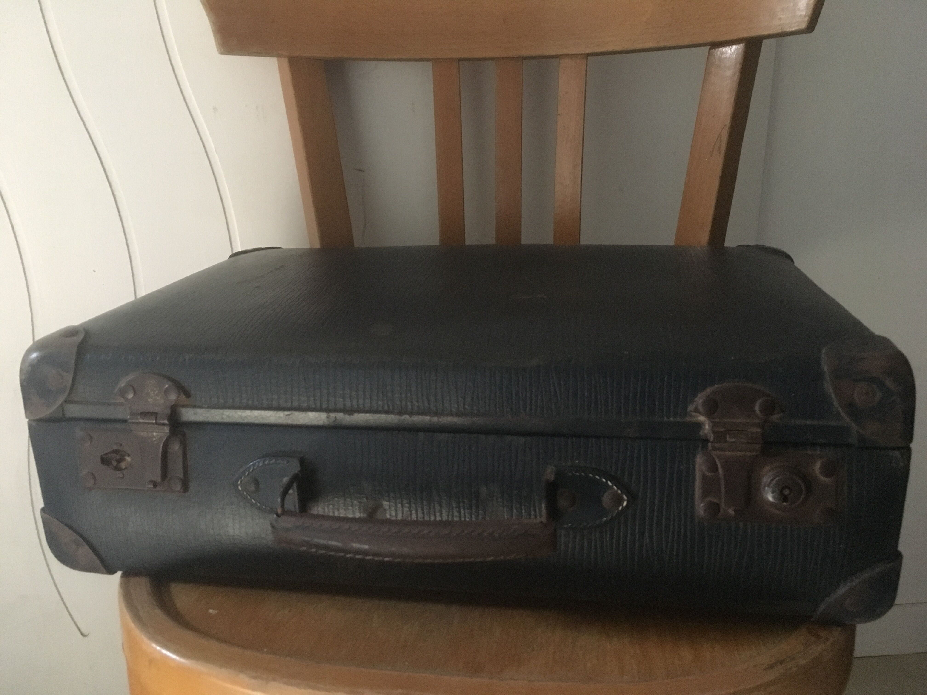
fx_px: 777
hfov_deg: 61.7
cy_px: 348
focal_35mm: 29
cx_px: 464
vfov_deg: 48.2
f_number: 2.2
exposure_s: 1/17
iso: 320
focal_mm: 4.15
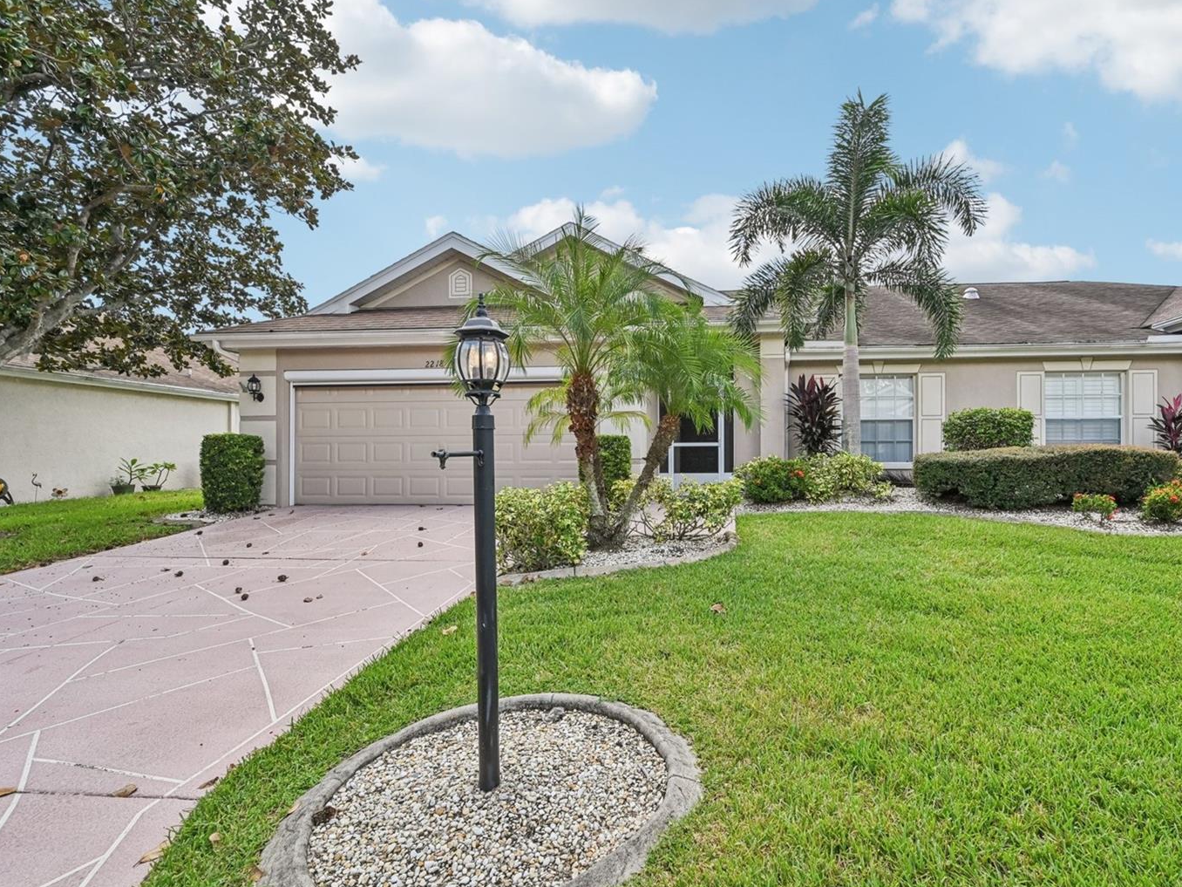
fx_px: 580
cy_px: 432
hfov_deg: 90.4
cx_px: 680
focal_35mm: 17
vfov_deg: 74.7
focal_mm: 15
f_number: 8
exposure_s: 1/640
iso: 400
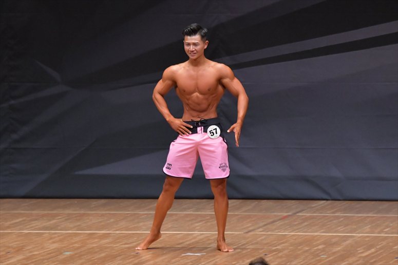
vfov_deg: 4.8
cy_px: 132
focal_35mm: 285
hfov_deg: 7.2
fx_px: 3149
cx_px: 199
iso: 6400
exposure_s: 1/400
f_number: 5.6
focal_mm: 190
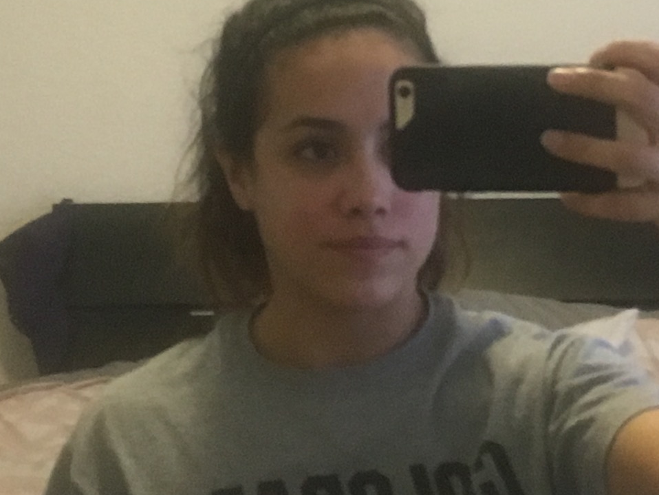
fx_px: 2323
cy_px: 141
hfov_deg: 16.1
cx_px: 369
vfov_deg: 12.1
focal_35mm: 122
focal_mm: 4.15
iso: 200
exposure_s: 1/24
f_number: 2.2
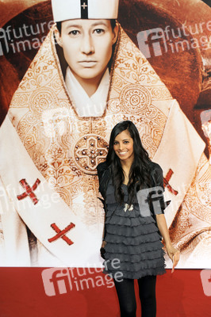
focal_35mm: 85
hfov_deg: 16.0
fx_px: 749
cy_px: 158
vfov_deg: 23.9
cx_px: 106
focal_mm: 85
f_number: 5.6
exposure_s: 1/160
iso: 400
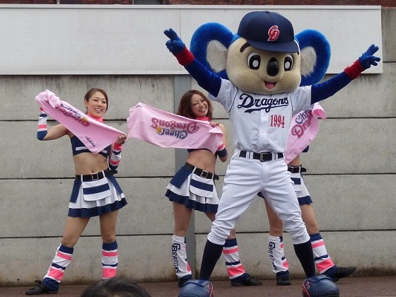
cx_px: 198
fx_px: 1155
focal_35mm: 101
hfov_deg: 19.4
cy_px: 148
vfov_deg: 14.6
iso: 250
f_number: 3.2
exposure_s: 1/500
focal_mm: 10.1
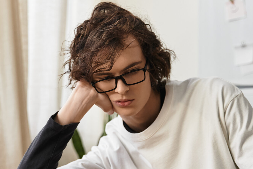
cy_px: 121
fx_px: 661
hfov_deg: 21.6
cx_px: 75
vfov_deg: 14.5
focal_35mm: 94
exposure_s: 1/400
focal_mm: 50
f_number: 2.8
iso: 800
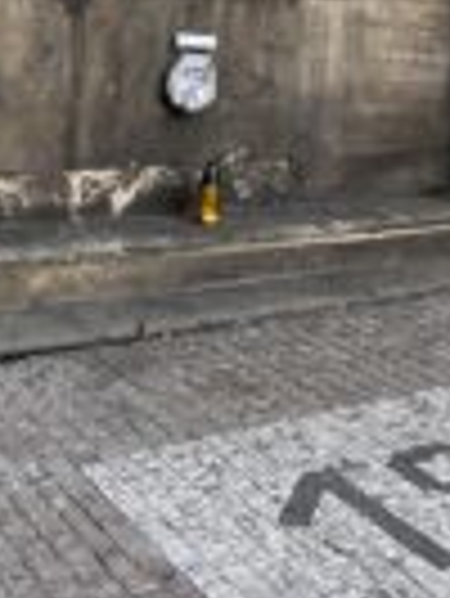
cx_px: 374
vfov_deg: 22.6
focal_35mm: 78
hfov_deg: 18.7
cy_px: -153
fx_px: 1350
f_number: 1.6
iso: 50
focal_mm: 5.1
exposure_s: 1/858
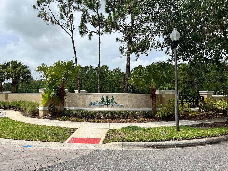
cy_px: 86
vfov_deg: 51.4
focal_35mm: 27
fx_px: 178
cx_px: 115
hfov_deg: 65.3
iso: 50
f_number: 1.5
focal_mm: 5.7
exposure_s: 1/6211
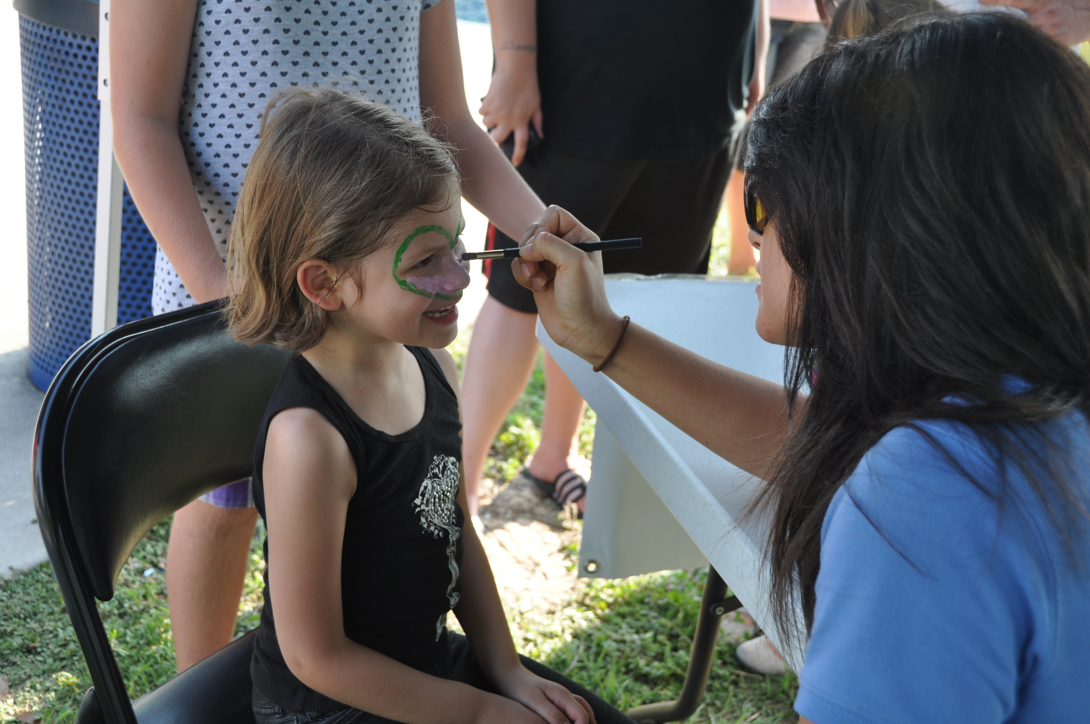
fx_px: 1406
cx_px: 545
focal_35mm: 46
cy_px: 362
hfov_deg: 42.4
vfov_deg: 28.9
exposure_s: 1/125
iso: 280
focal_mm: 31
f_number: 5.6
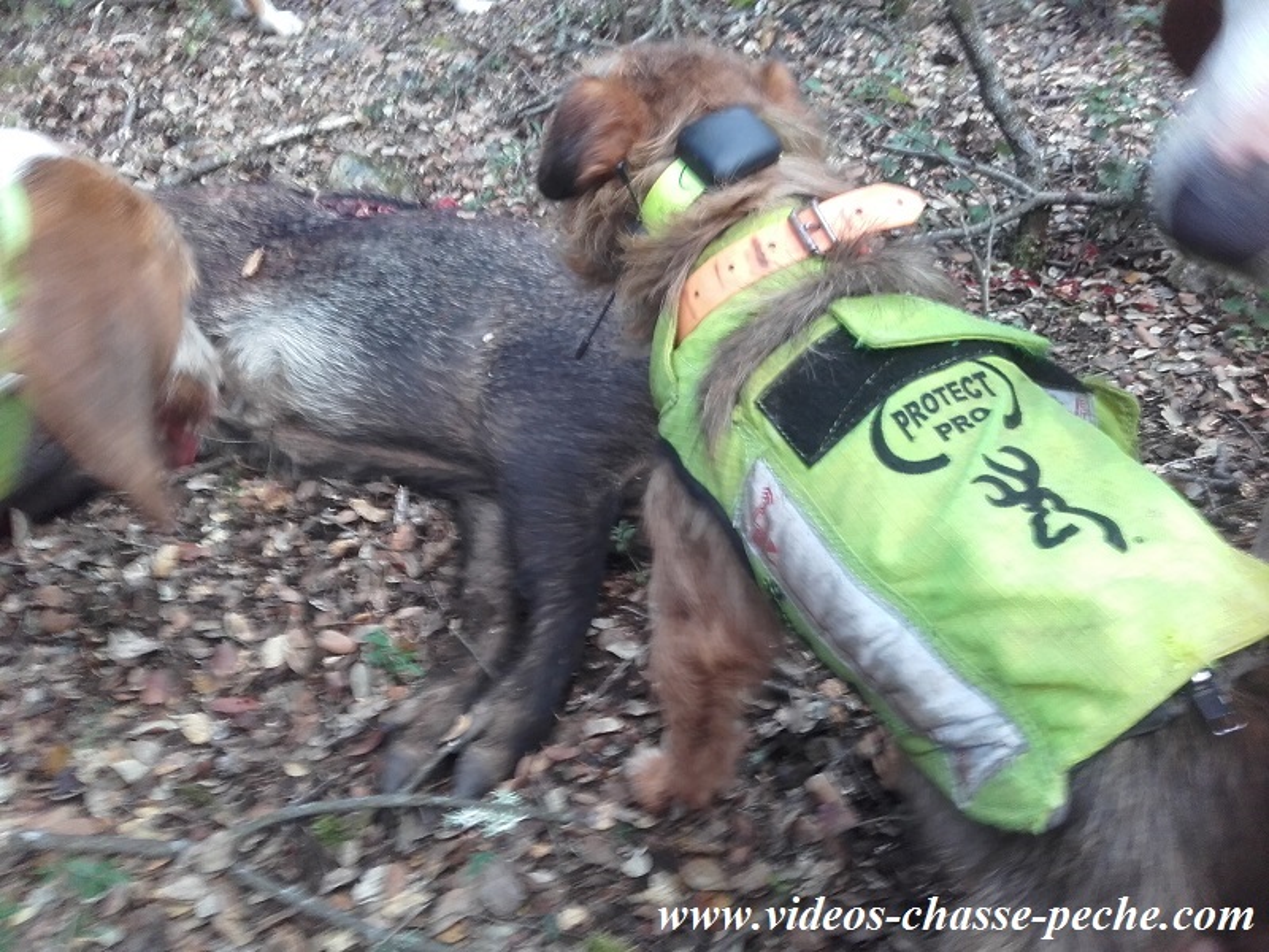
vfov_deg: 45.4
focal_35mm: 31
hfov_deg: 58.4
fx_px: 1136
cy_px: 476
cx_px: 634
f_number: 2.2
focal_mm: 3.3
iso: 90
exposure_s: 1/33
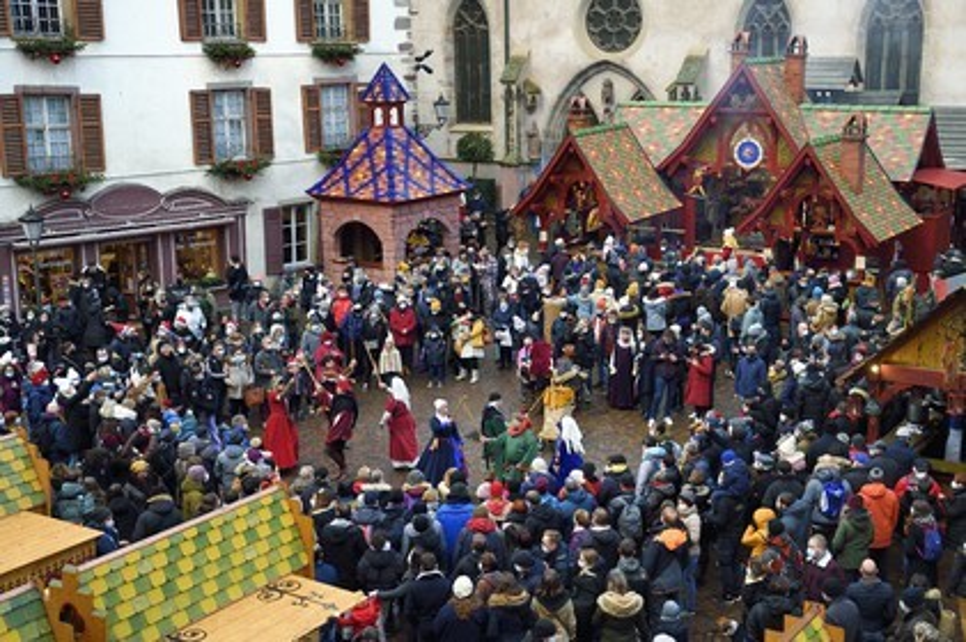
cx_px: 483
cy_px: 321
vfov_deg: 25.9
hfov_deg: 38.2
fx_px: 1394
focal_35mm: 52
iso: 400
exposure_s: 1/80
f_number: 5.6
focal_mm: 52
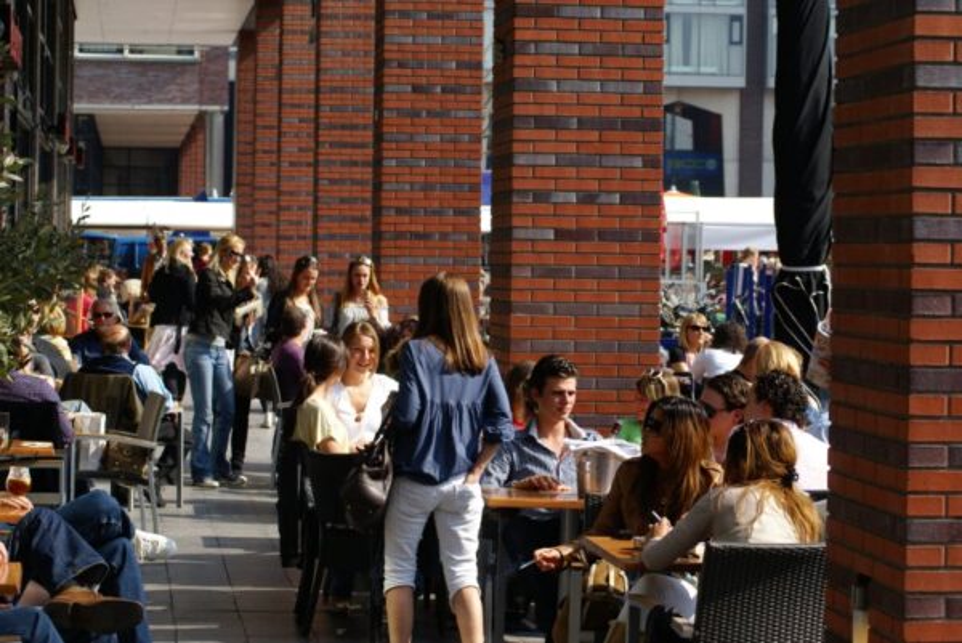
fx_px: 2808
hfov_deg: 19.4
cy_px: 322
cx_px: 481
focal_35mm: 105
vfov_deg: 13.1
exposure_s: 1/160
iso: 100
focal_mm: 70
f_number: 8
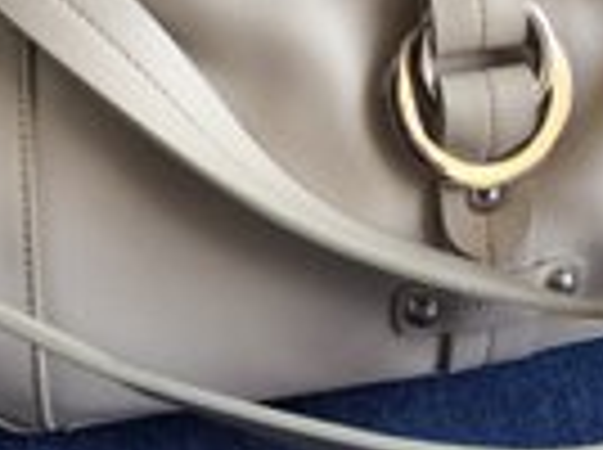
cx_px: 396
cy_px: -11
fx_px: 1426
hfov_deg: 23.8
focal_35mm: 82
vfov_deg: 17.5
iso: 50
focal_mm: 3.3
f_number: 2.4
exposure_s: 1/120
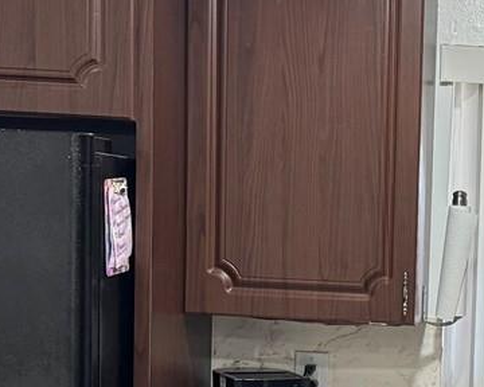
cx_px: 565
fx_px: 1490
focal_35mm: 104
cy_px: 387
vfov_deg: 14.6
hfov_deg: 17.7
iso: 320
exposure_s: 1/60
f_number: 1.78
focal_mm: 6.86
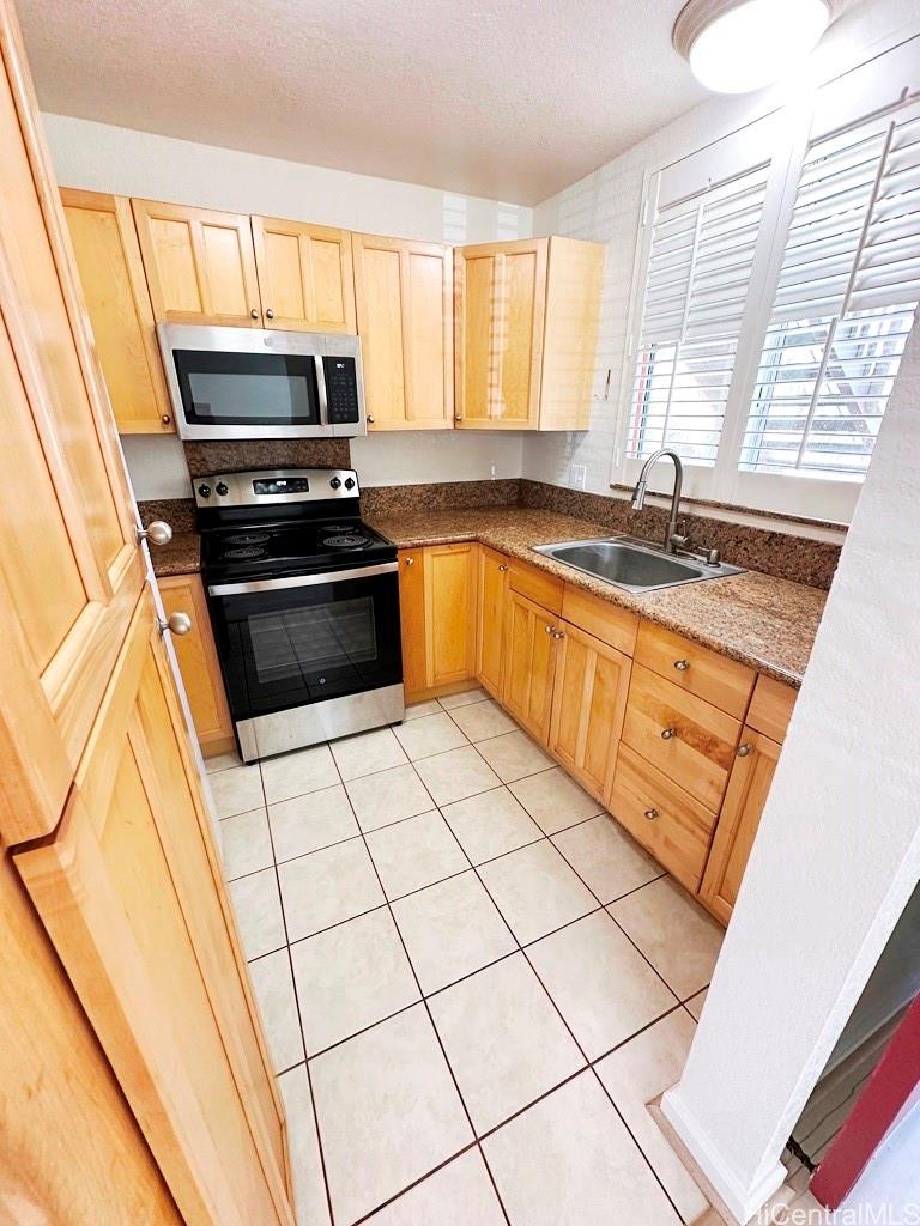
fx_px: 496
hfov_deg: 85.7
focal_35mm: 14
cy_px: 613
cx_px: 460
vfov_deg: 102.1
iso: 200
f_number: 2.2
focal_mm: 2.22
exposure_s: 1/60
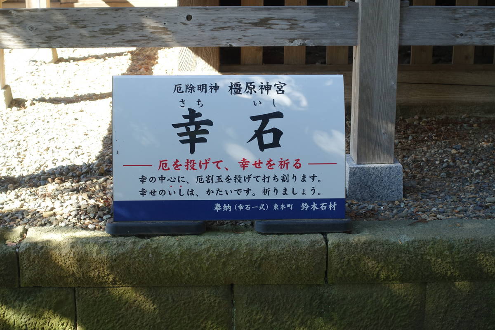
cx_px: 248
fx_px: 962
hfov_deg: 28.8
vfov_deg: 19.5
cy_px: 165
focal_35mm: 70
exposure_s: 1/100
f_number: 3.5
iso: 125
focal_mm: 25.7
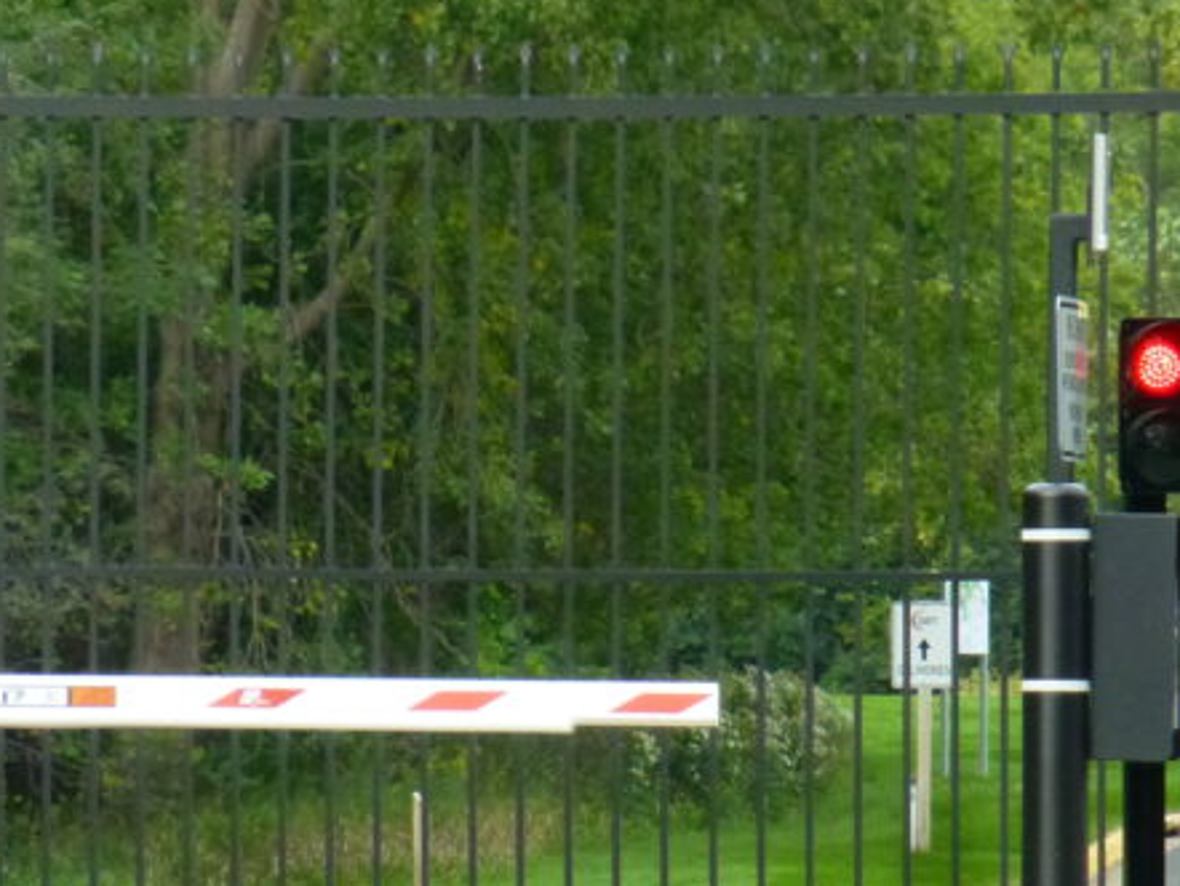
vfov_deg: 3.4
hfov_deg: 4.6
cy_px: 600
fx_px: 14768
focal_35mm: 433
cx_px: 93
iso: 500
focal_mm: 33.3
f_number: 5.5
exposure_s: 1/320
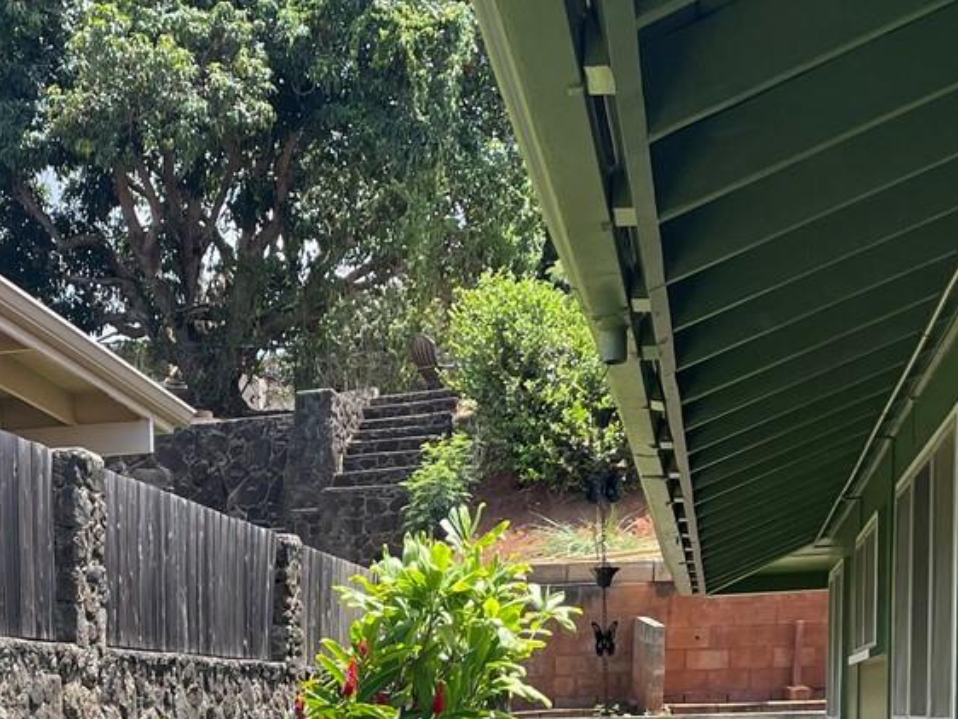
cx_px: 92
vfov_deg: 18.4
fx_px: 2049
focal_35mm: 74
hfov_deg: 25.5
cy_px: 968
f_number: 1.6
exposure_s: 1/1276
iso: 32
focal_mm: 4.2
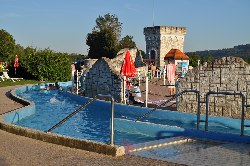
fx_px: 437
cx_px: 125
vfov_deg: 21.5
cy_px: 83
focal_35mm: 63
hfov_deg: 31.9
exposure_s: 1/400
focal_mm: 42
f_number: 10
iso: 200
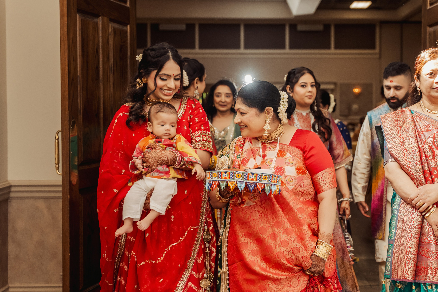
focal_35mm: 43
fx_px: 526
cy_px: 146
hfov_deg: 45.2
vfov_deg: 31.1
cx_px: 219
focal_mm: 43.2
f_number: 2.8
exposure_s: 1/200
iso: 800
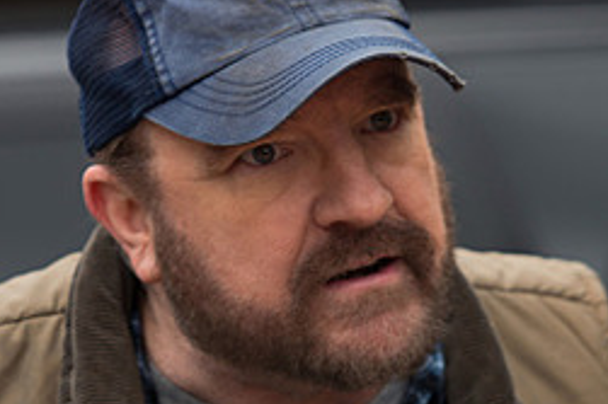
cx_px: 383
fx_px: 7612
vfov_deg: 3.0
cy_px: 327
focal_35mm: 451
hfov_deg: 4.6
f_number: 4
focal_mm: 145
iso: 200
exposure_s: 1/125
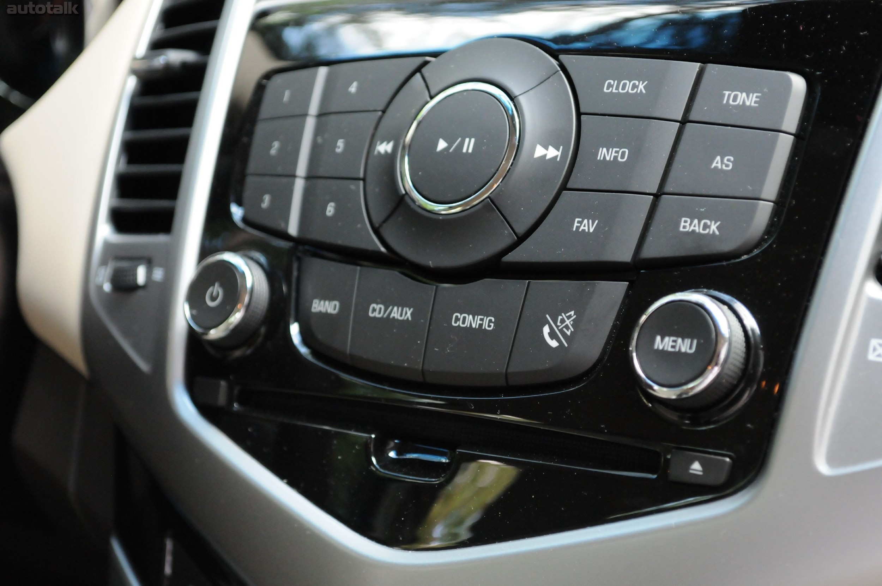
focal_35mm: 69
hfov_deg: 29.3
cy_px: 293
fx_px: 1689
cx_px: 441
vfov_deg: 19.7
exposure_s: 1/125
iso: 2000
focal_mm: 46
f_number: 5.6
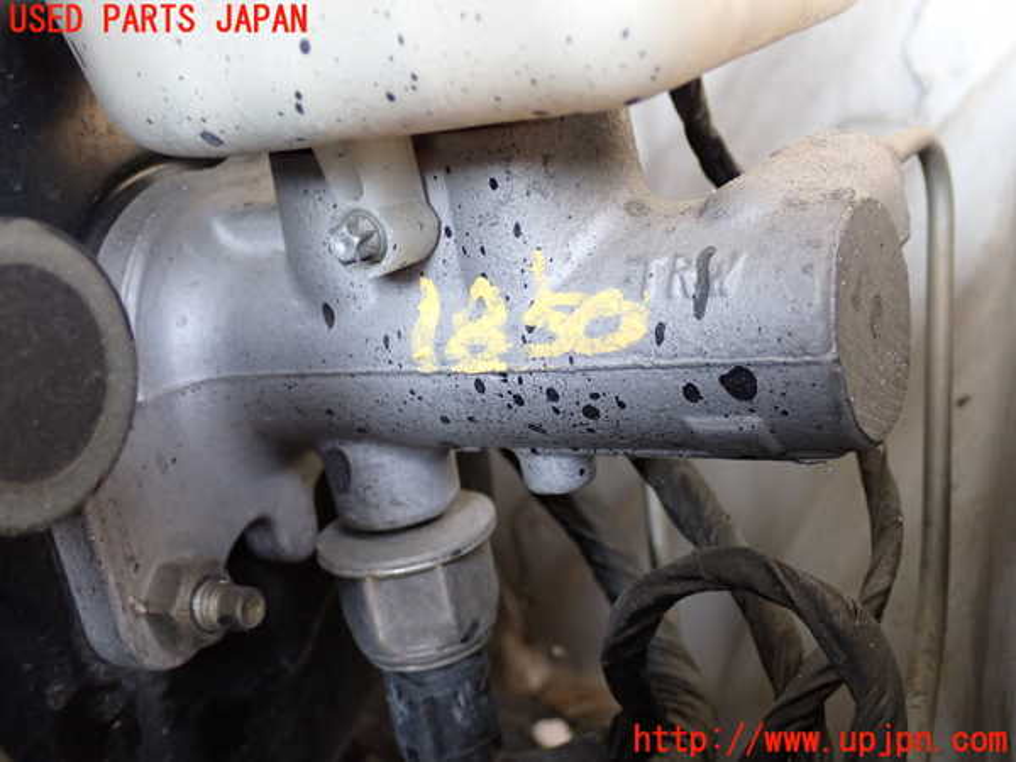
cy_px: 381
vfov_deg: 30.9
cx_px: 508
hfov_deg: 40.4
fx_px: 1379
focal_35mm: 47
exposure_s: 1/50
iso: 400
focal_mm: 8.4
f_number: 3.1
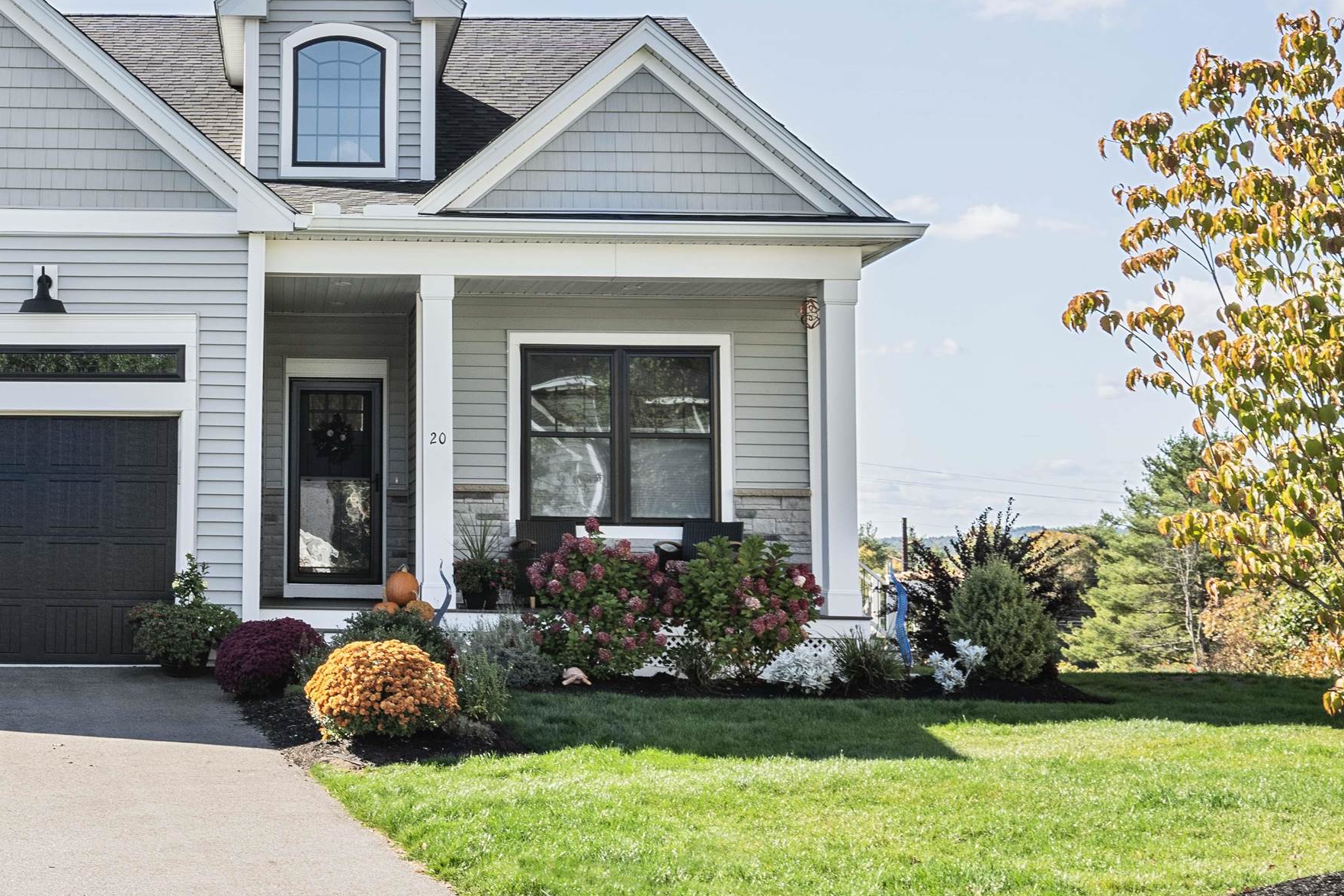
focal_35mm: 61
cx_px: 240
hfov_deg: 31.9
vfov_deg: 22.2
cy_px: 291
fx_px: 2277
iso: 100
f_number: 9
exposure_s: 1/40
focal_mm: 35
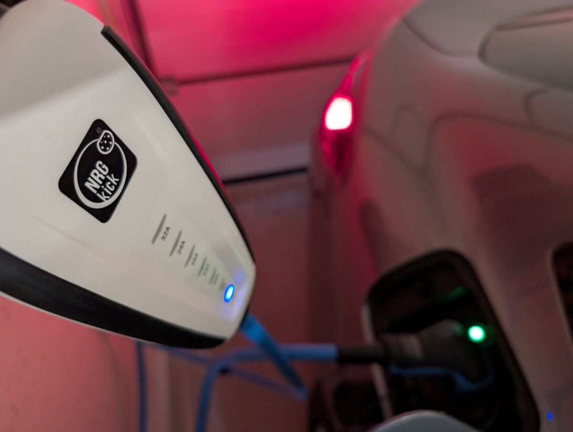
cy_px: 216
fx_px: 398
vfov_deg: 57.0
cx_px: 286
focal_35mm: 24
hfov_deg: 71.5
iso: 445
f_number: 1.68
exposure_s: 1/86.3
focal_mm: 6.9
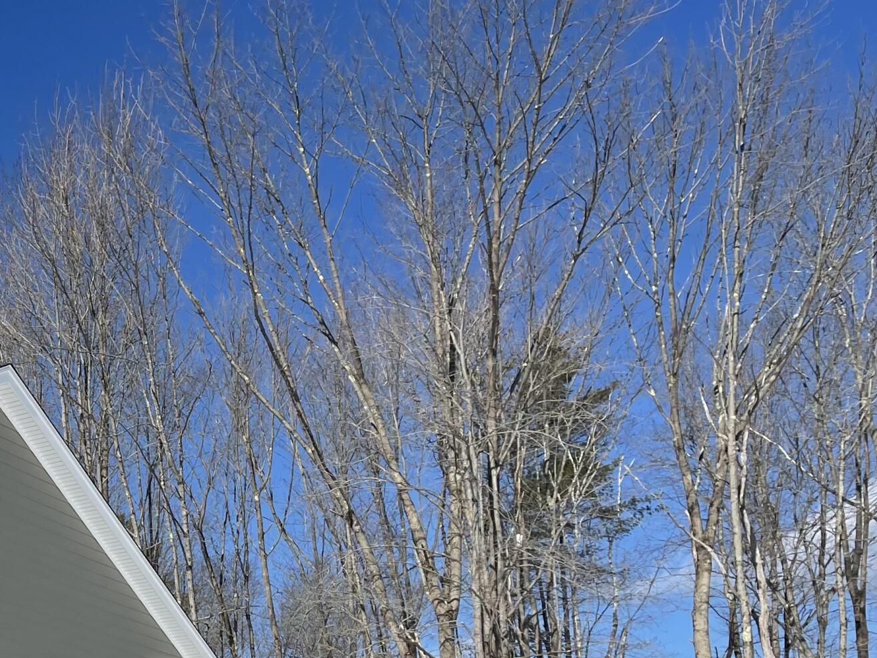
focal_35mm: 57
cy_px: 647
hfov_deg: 30.2
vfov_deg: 24.6
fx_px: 1444
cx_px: -93
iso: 32
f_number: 1.6
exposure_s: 1/6993
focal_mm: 5.1
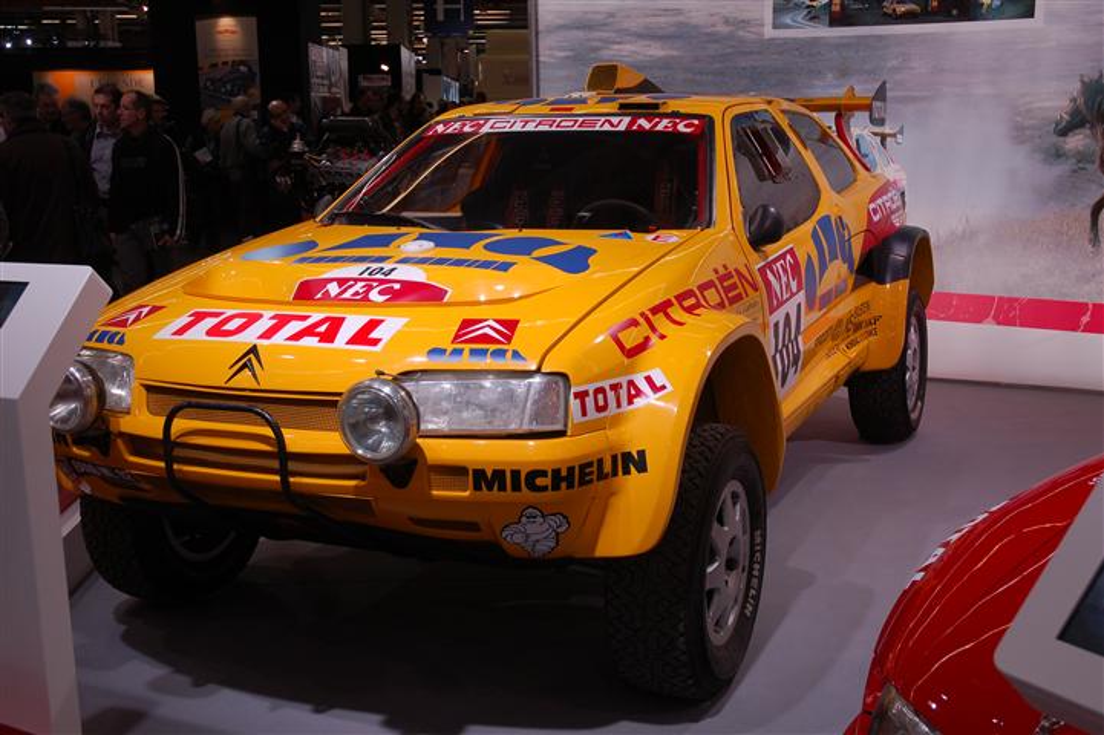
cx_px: 552
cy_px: 368
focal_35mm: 44
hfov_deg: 45.0
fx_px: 1333
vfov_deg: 30.8
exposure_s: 1/125
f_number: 5.6
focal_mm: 29
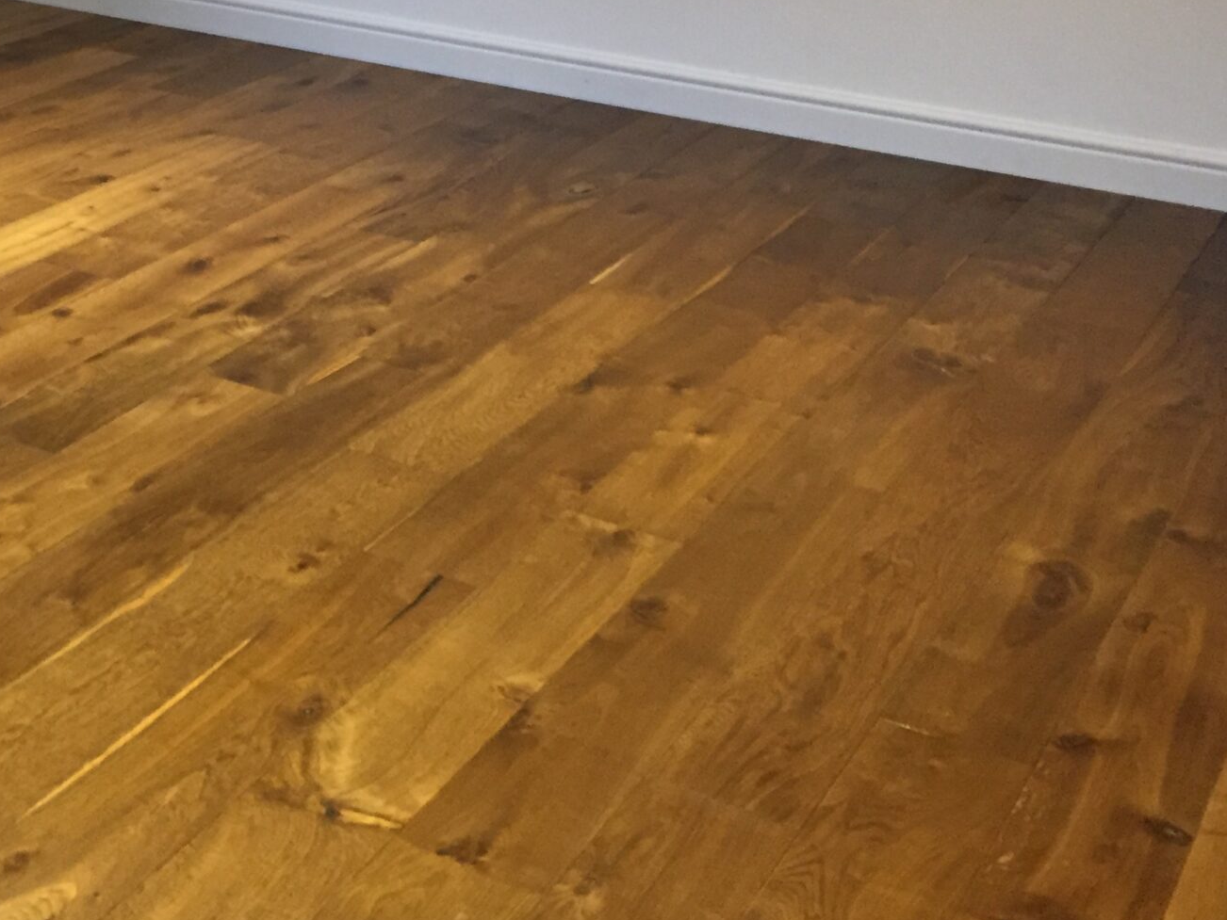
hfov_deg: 32.4
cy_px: 353
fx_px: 2021
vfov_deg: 25.6
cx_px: 172
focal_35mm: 57
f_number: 2.2
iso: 320
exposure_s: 1/33
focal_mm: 4.15
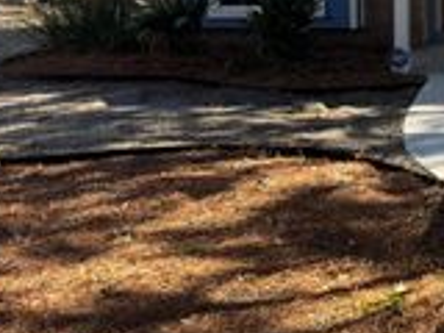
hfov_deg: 21.9
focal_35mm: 75
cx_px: 652
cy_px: -43
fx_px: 962
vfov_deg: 18.8
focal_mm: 6.76
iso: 100
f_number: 1.78
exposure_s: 1/1192
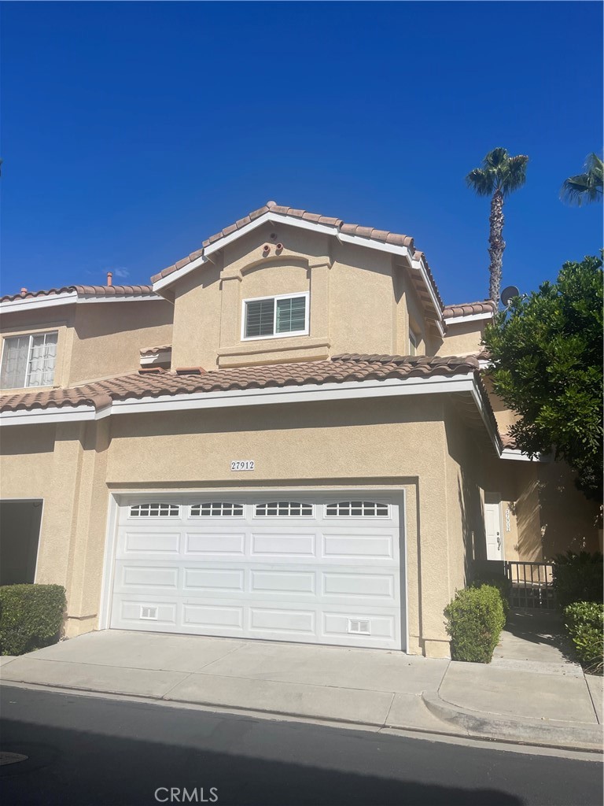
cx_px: 302
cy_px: 403
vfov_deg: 67.3
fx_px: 605
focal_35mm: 26
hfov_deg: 53.1
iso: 32
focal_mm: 5.1
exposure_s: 1/8547
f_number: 1.6
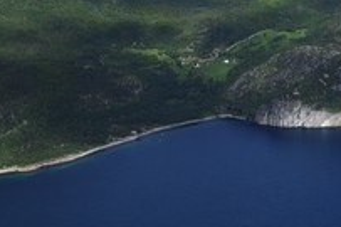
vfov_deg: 15.5
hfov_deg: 22.9
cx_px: 296
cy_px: 17
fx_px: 823
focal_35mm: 87
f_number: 4.5
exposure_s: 1/1000
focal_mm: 28
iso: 100
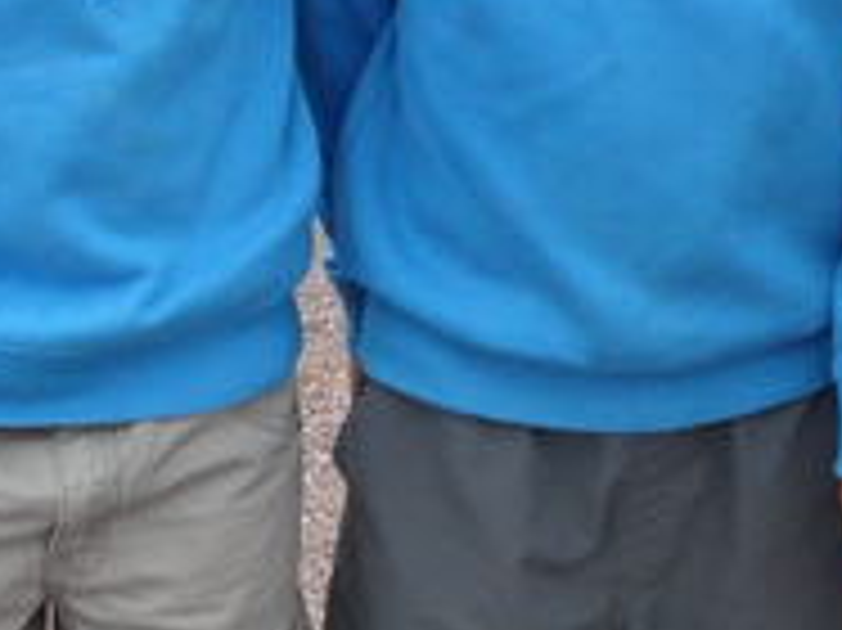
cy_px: 270
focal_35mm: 123
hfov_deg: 15.9
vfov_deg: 12.0
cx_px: 693
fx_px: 2990
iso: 80
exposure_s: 1/250
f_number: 3.2
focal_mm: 3.9
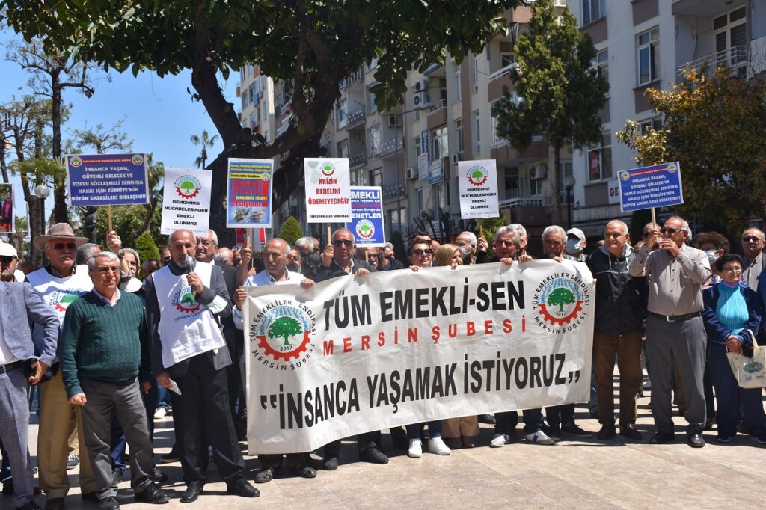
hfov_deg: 41.1
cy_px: 255
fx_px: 1021
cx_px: 383
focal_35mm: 48
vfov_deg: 28.1
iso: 100
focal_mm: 32
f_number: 9
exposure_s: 1/250
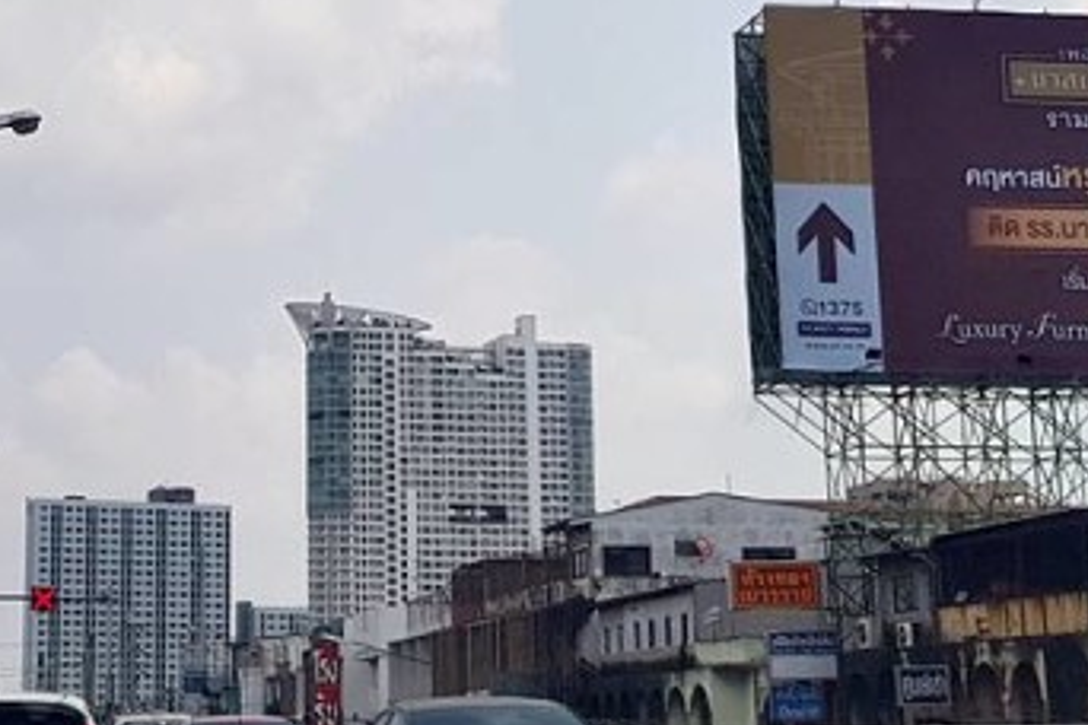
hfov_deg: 24.8
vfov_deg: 16.7
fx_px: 2448
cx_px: 267
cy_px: 127
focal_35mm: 81
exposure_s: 1/1928
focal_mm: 4.2
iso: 40
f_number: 1.7
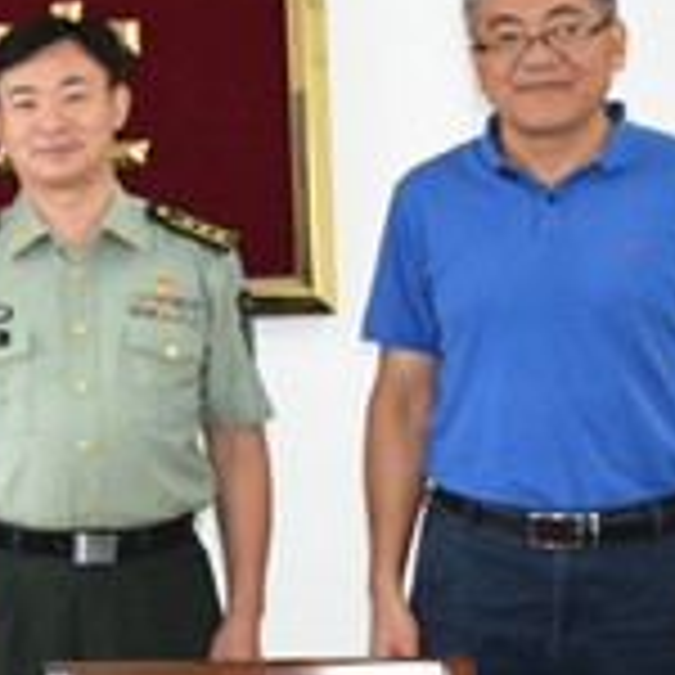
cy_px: 122
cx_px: -356
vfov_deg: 14.6
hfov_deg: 13.7
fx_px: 2625
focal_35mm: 119
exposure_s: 1/90
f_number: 4.8
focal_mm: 20
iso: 800
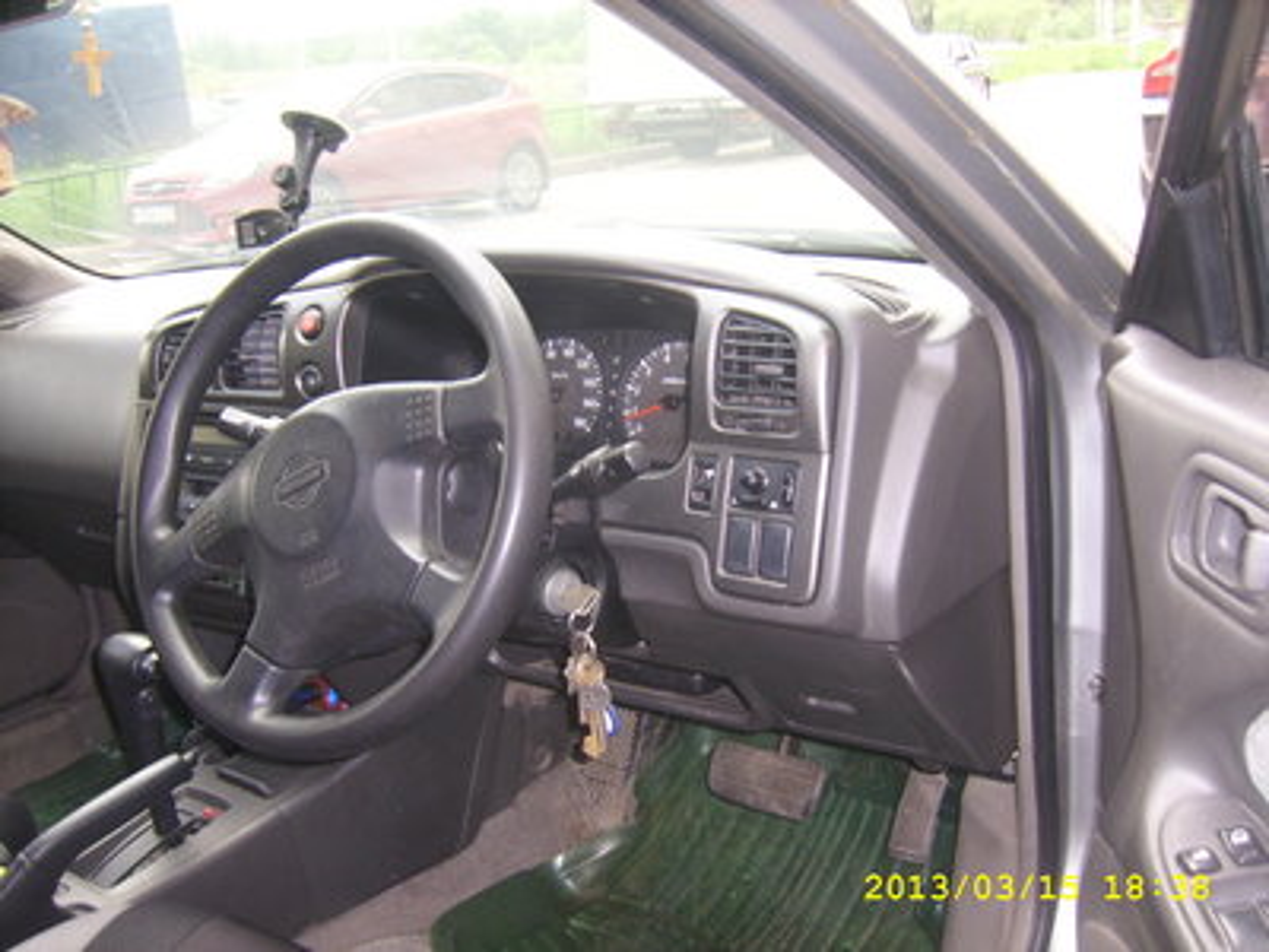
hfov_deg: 52.6
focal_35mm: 35
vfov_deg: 40.7
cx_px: 634
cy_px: 476
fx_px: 1283
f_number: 2.8
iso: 154
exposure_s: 1/30
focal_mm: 5.95
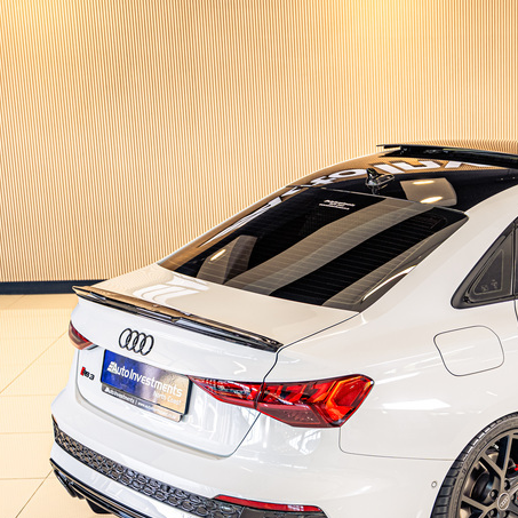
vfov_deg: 24.3
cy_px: 319
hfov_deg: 23.7
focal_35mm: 71
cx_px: 460
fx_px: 1202
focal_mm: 37
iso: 640
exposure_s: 1/125
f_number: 4
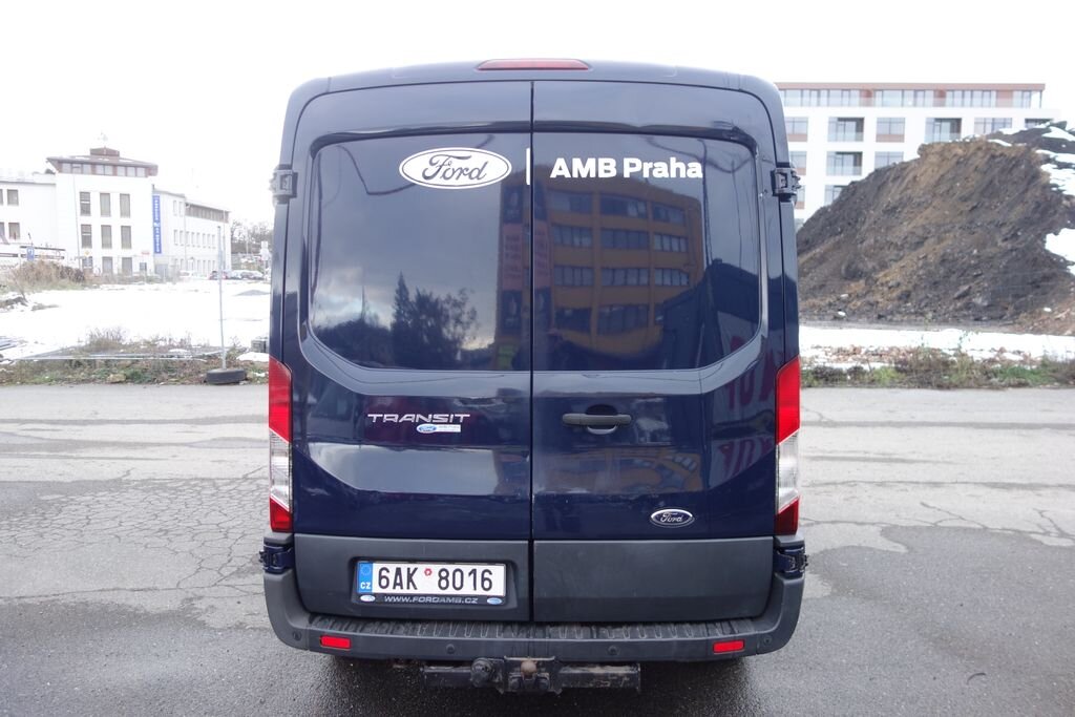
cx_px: 538
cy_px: 358
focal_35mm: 28
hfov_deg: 65.5
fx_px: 836
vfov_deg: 46.4
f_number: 1.8
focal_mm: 10.4
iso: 125
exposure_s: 1/80
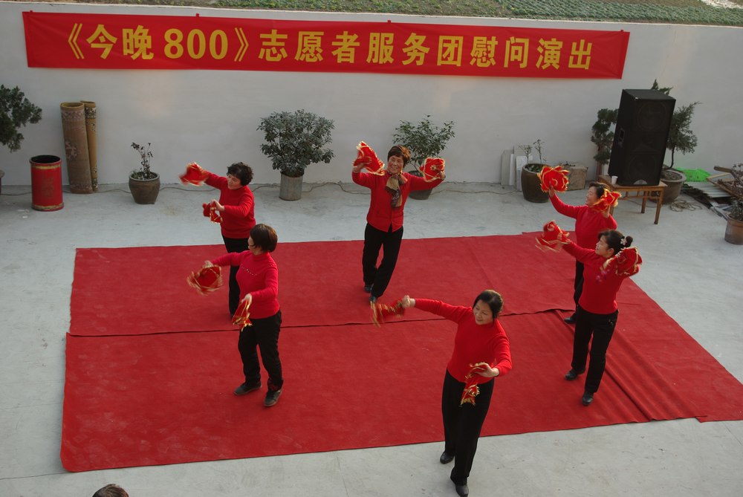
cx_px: 372
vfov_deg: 29.3
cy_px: 248
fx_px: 950
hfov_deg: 42.7
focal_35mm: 46
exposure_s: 1/90
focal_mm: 30.63
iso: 100
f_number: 4.5
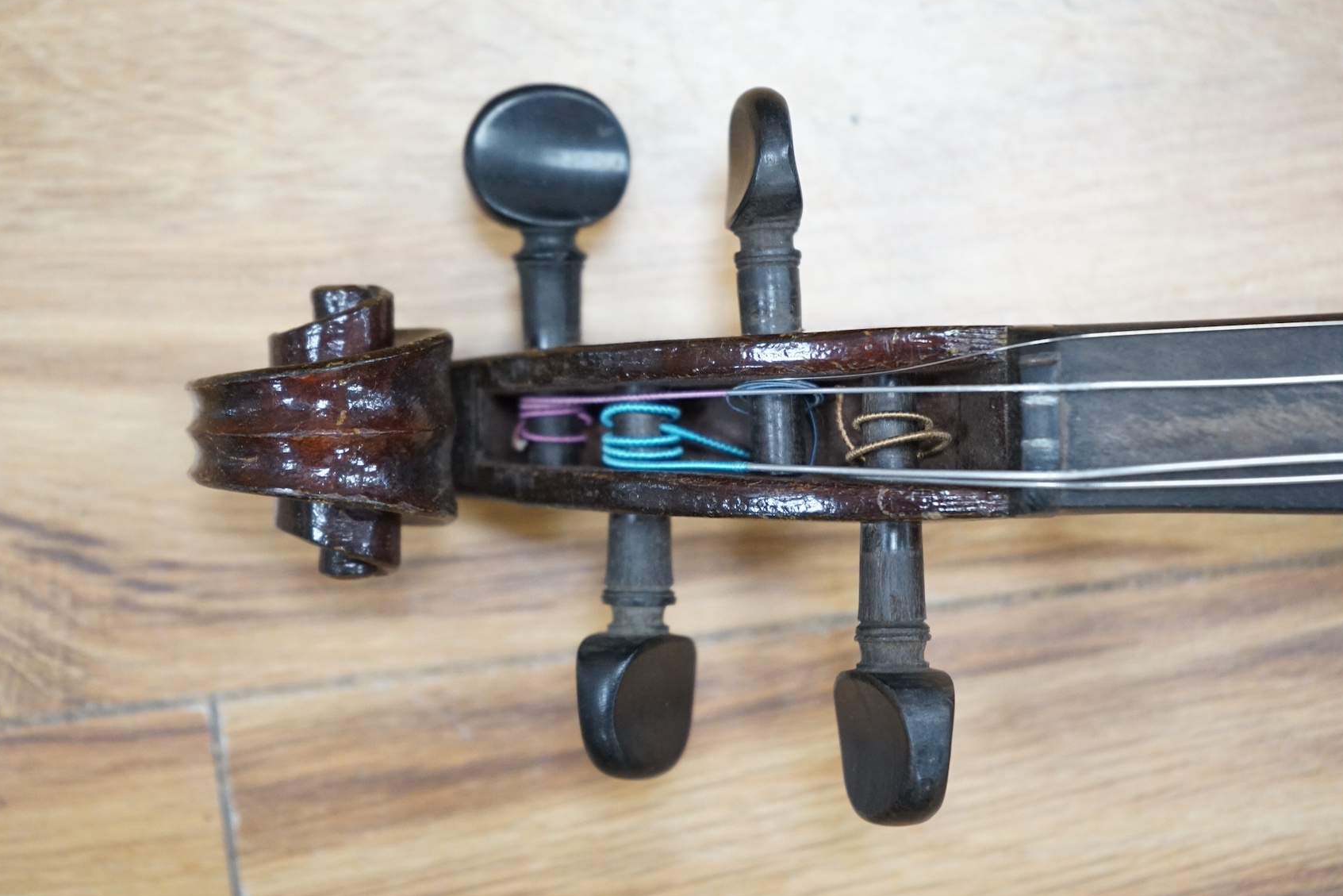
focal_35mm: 71
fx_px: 2649
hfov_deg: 28.5
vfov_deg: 19.2
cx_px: 665
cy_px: 446
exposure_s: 1/80
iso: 3200
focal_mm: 70
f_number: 5.6
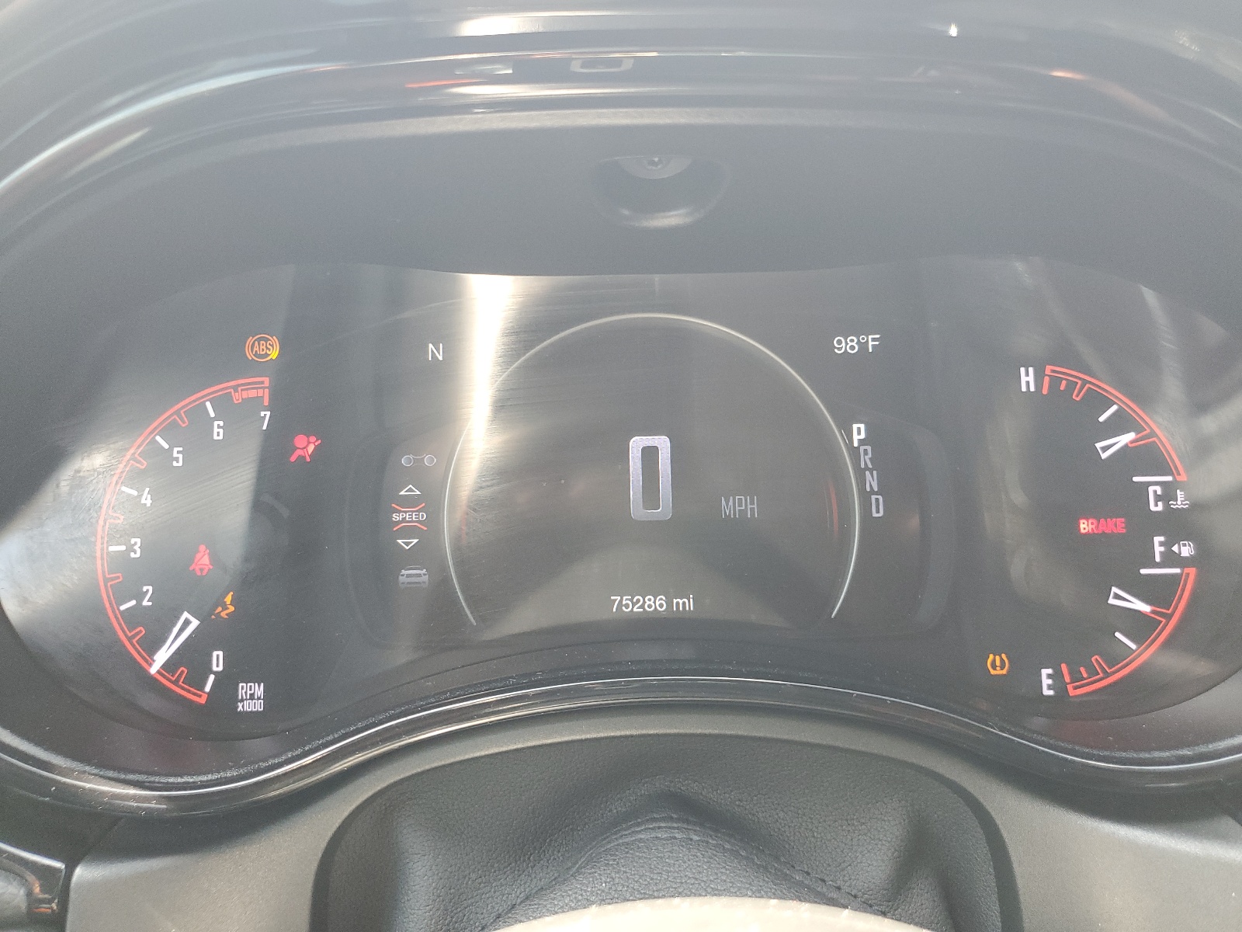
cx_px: 621
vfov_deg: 53.1
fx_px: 933
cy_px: 466
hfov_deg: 67.3
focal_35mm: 26
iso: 109
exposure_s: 1/60.2
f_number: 1.5
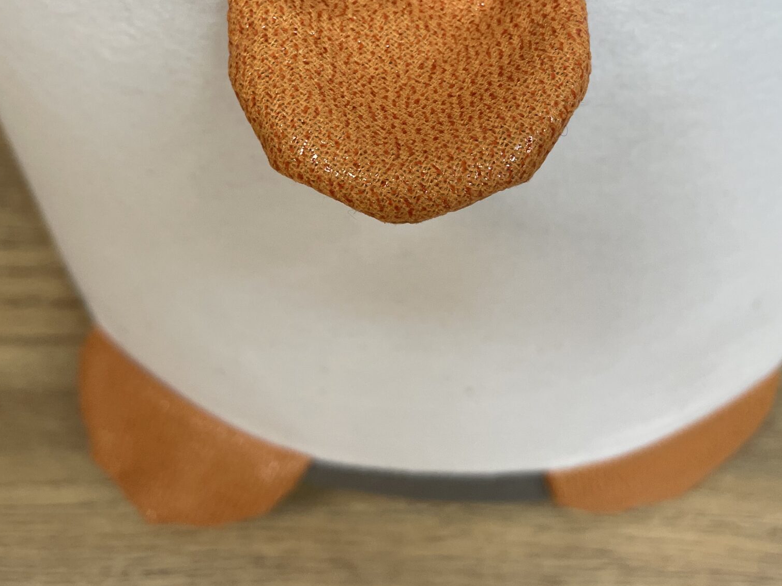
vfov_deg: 32.2
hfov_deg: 42.9
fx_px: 994
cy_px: 138
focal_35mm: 44
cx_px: 397
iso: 80
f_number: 1.6
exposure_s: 1/100
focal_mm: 4.2
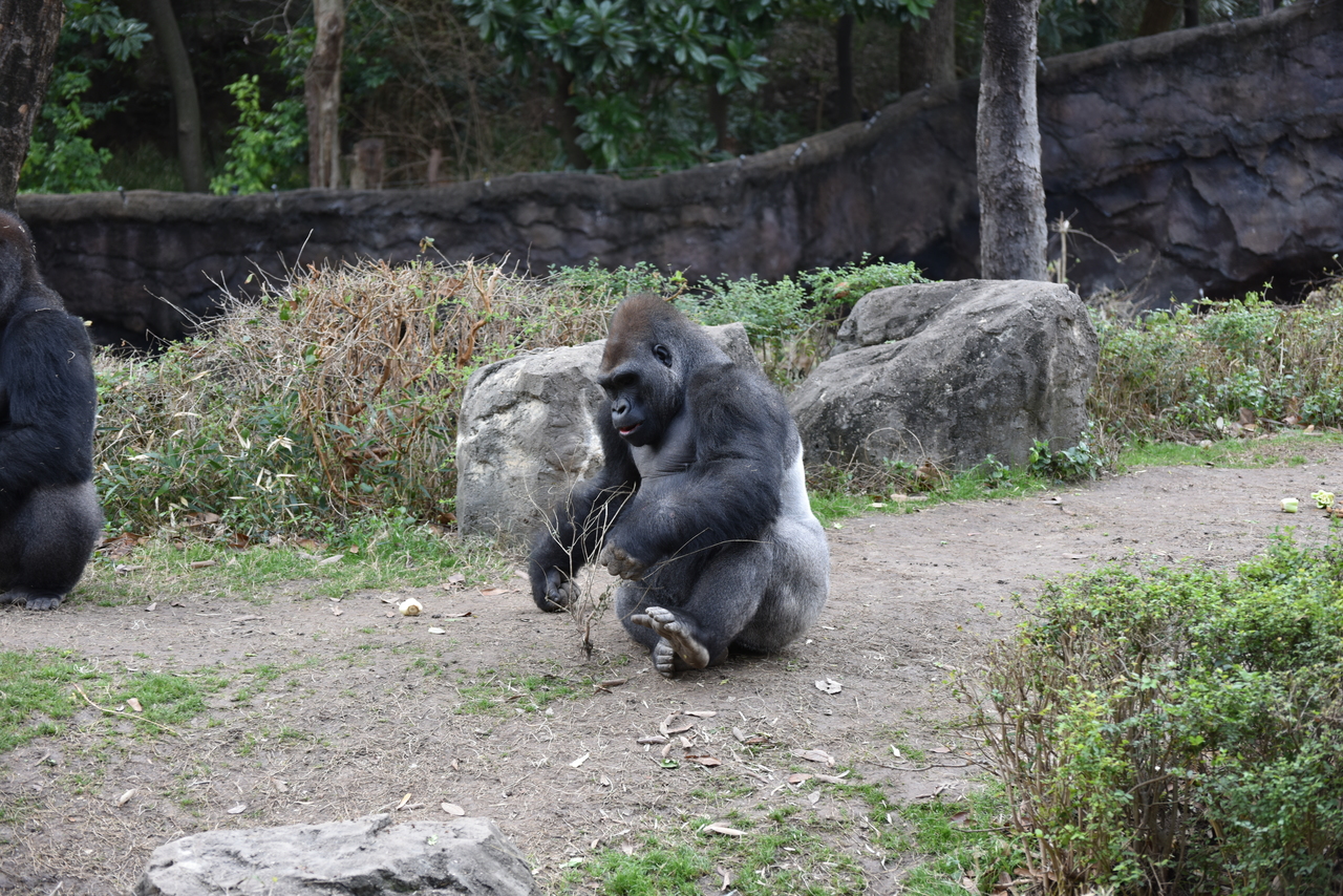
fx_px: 3731
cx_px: 672
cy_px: 448
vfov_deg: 13.7
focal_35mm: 100
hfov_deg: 20.4
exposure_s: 1/200
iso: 250
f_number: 4.5
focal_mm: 100
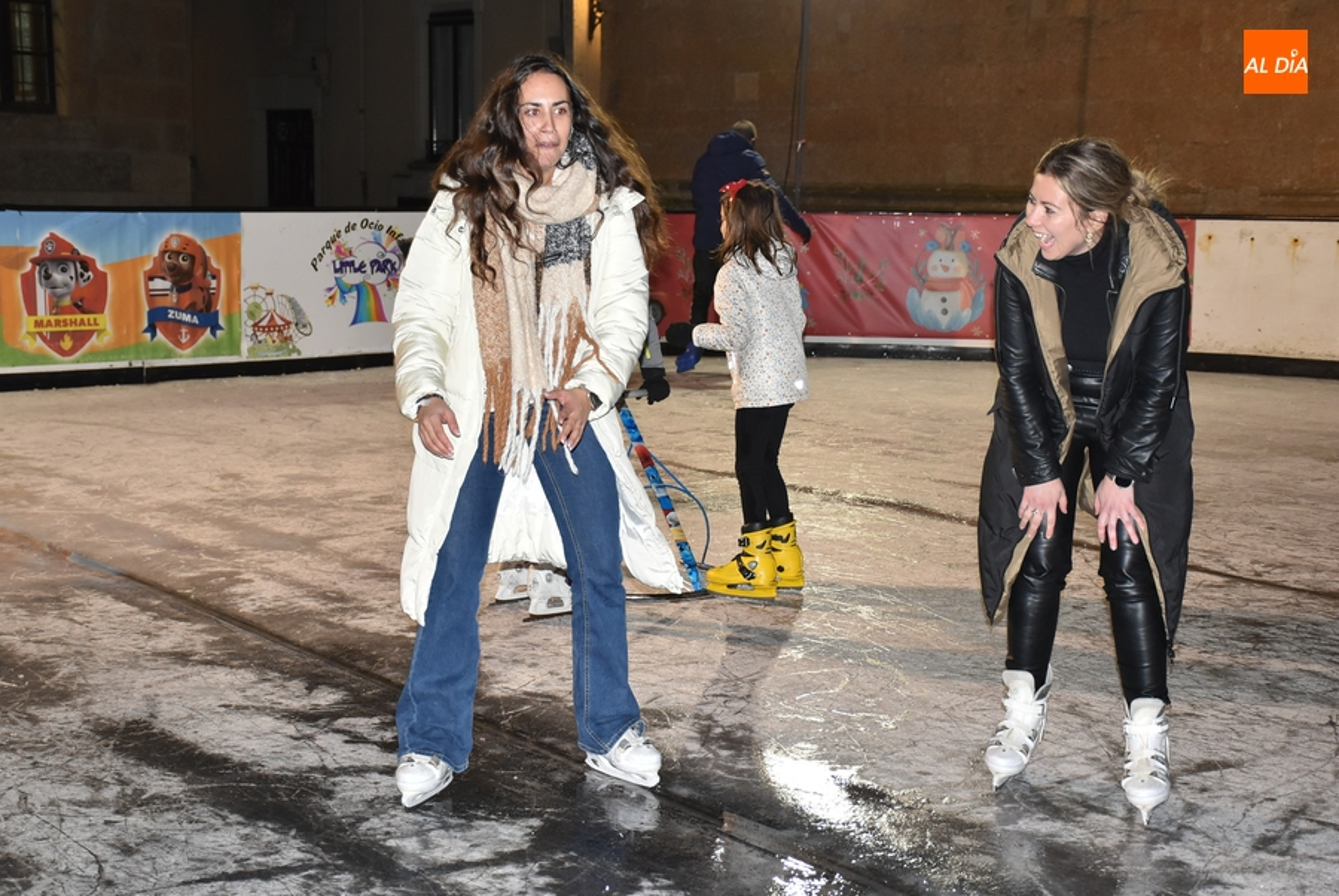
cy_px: 448
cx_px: 670
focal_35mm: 60
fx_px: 2234
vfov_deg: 22.7
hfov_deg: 33.4
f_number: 4.5
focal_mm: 40
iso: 800
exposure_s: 1/80
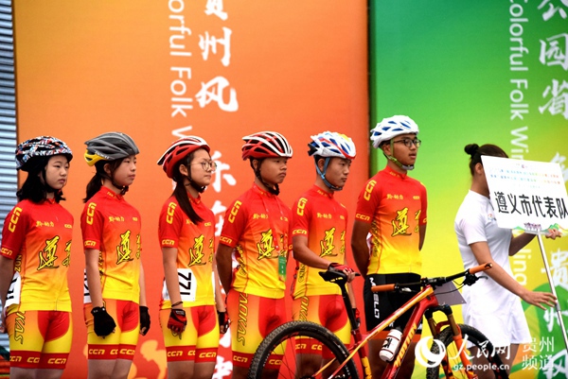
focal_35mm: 210
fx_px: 3316
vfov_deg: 6.6
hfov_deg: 9.8
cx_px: 284
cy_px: 190
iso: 5000
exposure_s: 1/3200
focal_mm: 210
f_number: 7.1
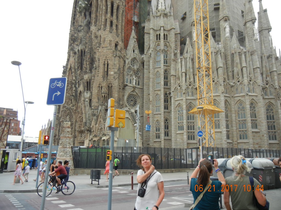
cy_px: 105
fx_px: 244
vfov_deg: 46.8
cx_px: 140
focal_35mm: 30
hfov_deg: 60.0
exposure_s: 1/338
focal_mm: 5.4
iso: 160
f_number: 3.5
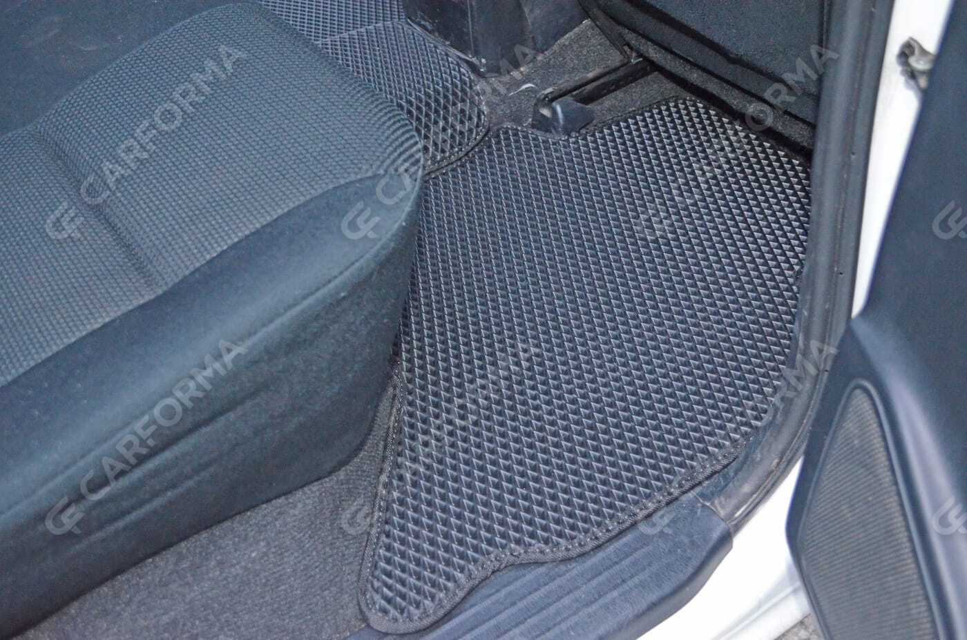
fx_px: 1045
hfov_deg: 49.6
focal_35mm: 39
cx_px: 484
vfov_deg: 34.1
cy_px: 320
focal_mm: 26
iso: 3200
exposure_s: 1/20
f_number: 4.2
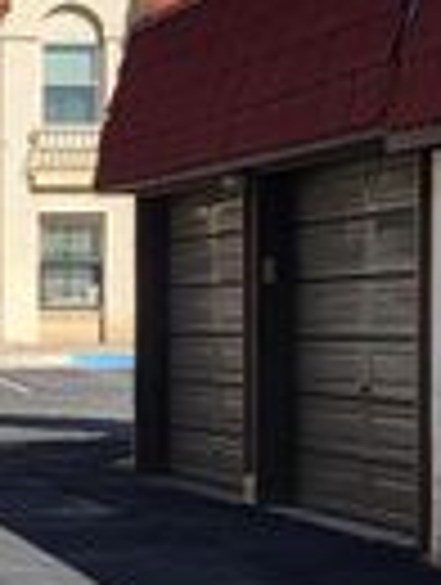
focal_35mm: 133
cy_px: 344
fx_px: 2252
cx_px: -180
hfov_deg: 10.8
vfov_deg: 14.8
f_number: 1.8
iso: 50
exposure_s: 1/2397
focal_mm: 4.25
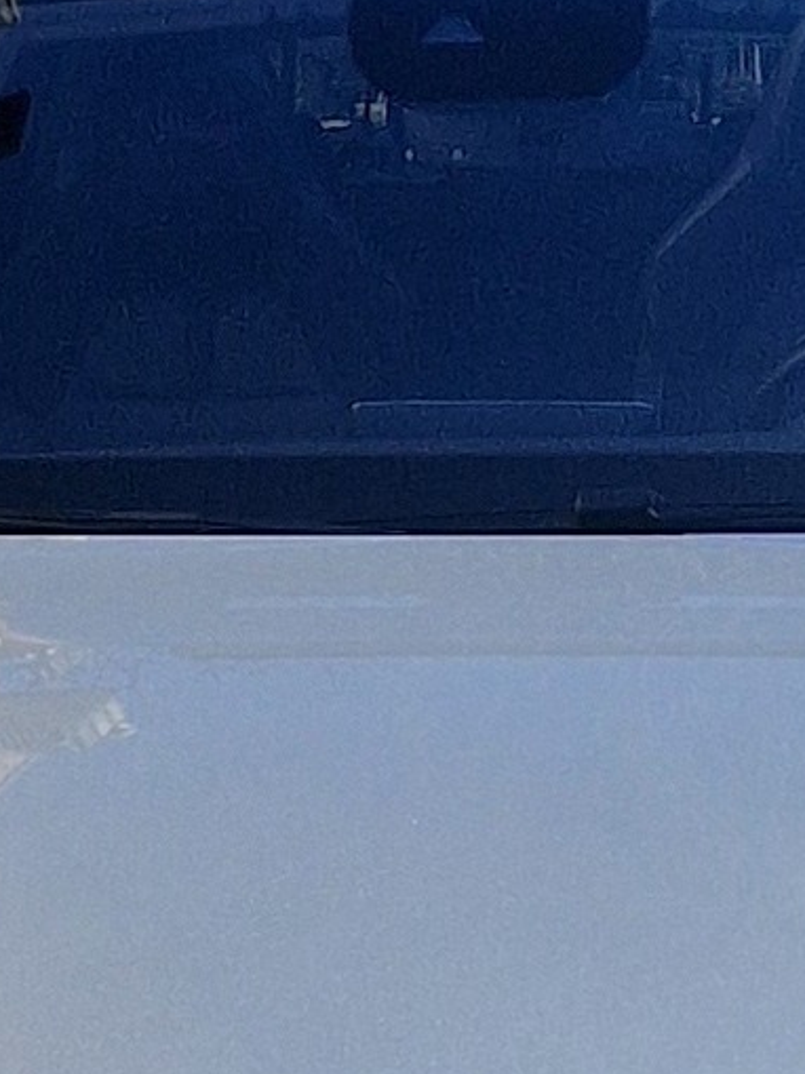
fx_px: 3165
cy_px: 798
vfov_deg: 19.1
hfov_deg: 14.5
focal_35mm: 102
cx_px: 251
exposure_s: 1/1288
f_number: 2.2
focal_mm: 2.2
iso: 50
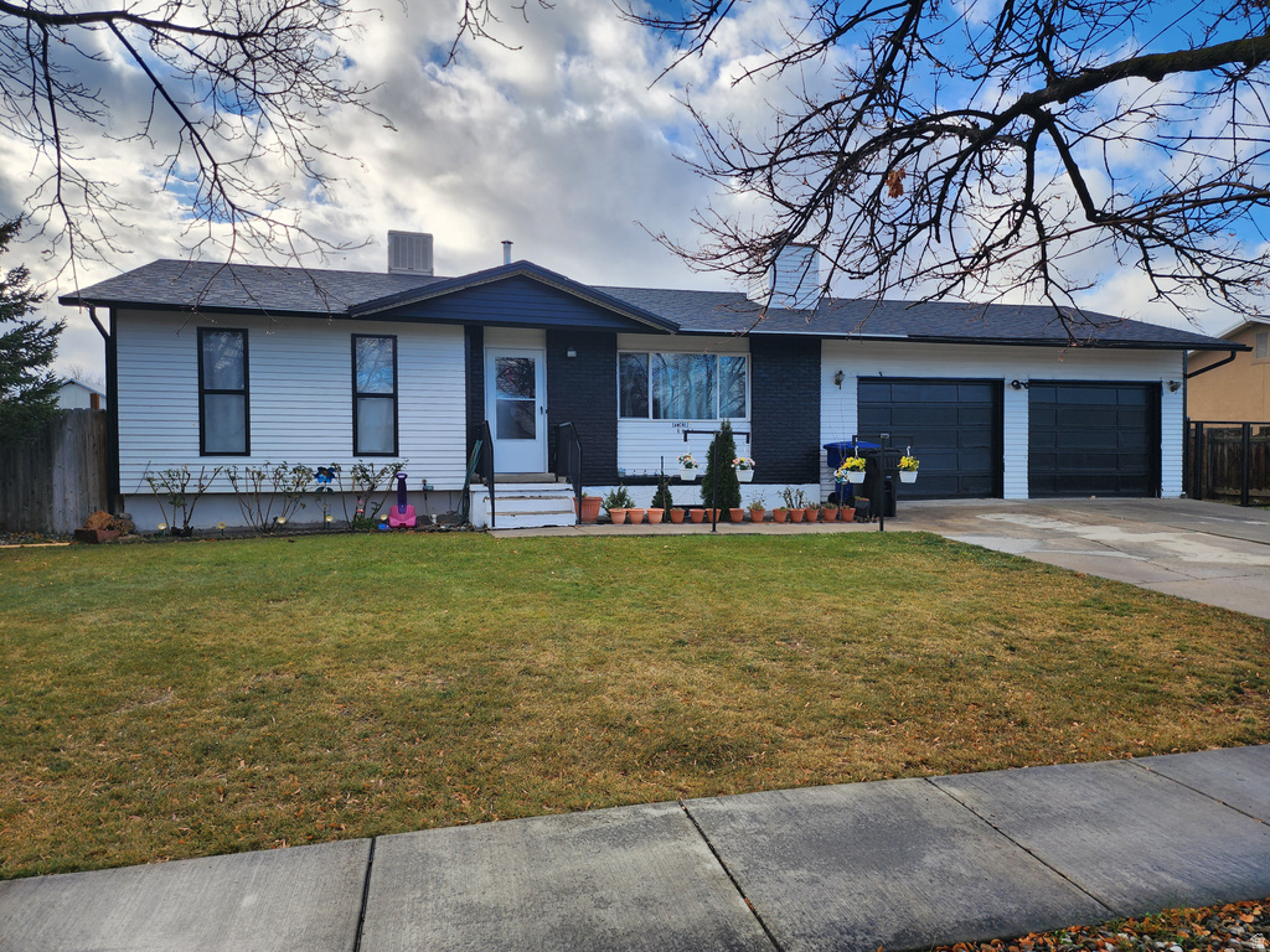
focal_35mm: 23
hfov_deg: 73.9
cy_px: 476
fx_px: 844
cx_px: 635
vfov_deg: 58.9
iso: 12
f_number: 1.8
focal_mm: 6.4
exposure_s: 1/519
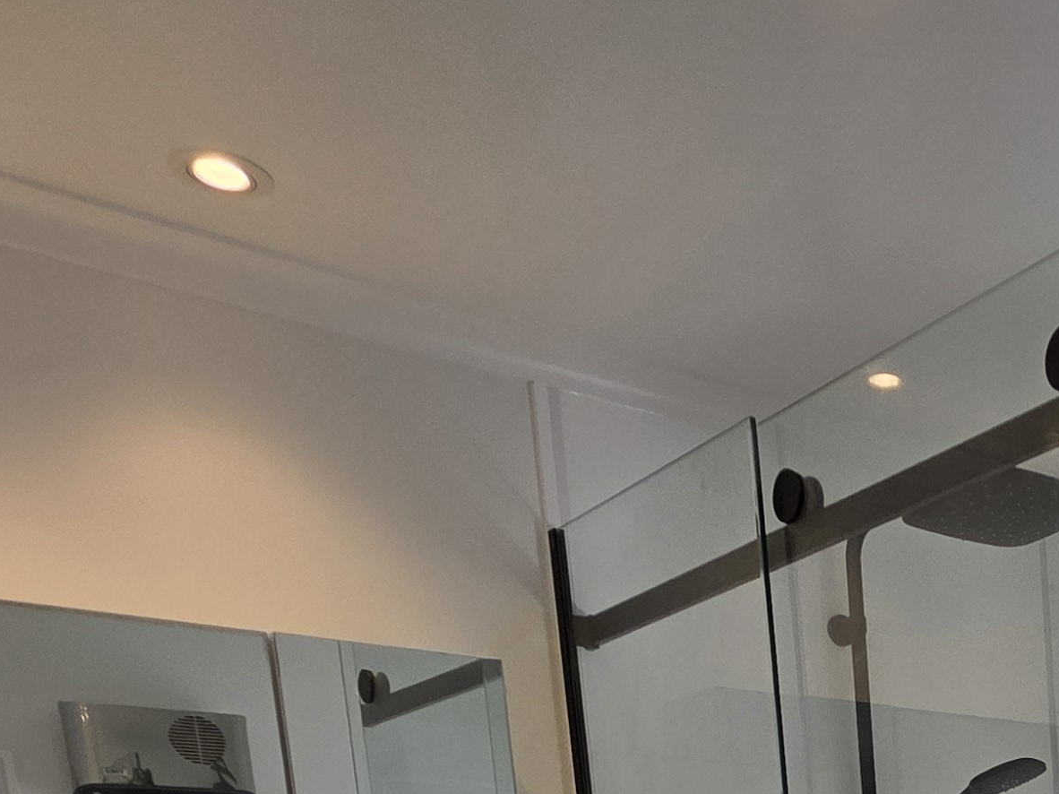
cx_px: 1200
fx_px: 1346
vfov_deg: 24.8
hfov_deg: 35.7
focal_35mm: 44
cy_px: 1207
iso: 40
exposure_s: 1/340
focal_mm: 2.2
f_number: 1.9
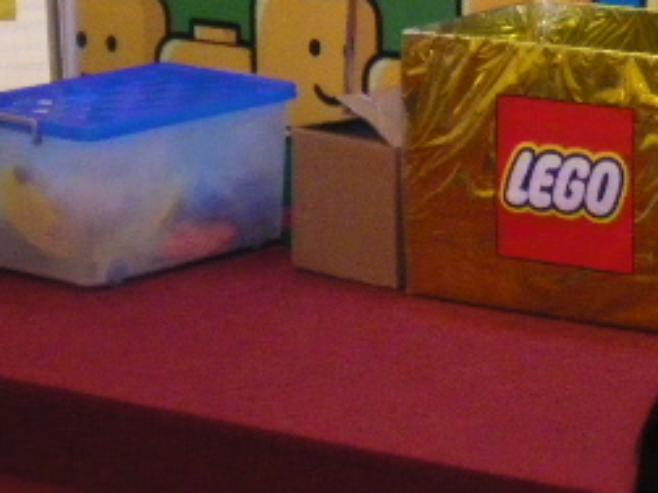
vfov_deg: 9.7
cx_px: 1148
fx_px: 2793
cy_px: -336
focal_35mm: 147
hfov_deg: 12.4
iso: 400
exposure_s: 1/50
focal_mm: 6.3
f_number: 3.5
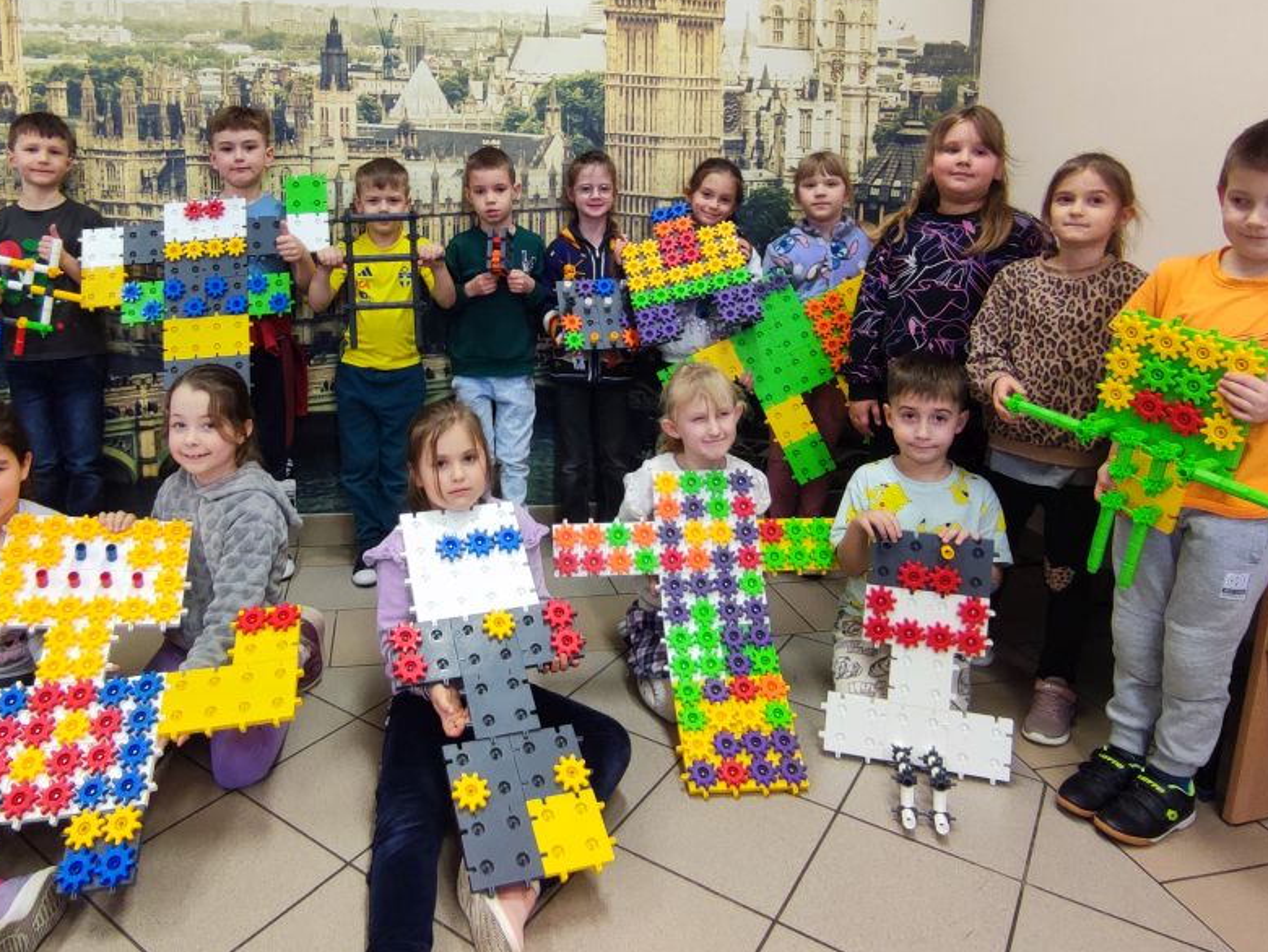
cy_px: 342
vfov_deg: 62.4
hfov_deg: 78.5
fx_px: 770
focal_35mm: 21
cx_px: 548
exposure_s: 1/50
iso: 249
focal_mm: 1.65
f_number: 2.2
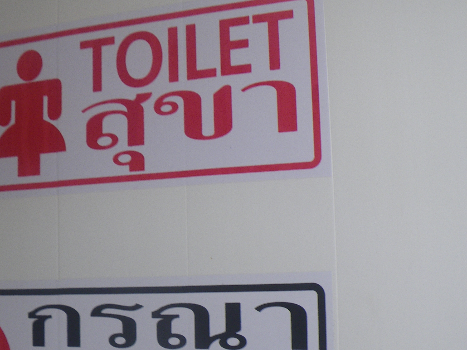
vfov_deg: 27.8
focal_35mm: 52
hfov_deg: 35.9
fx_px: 702
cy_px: 240
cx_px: 112
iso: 50
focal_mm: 5
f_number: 3.5
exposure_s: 1/60
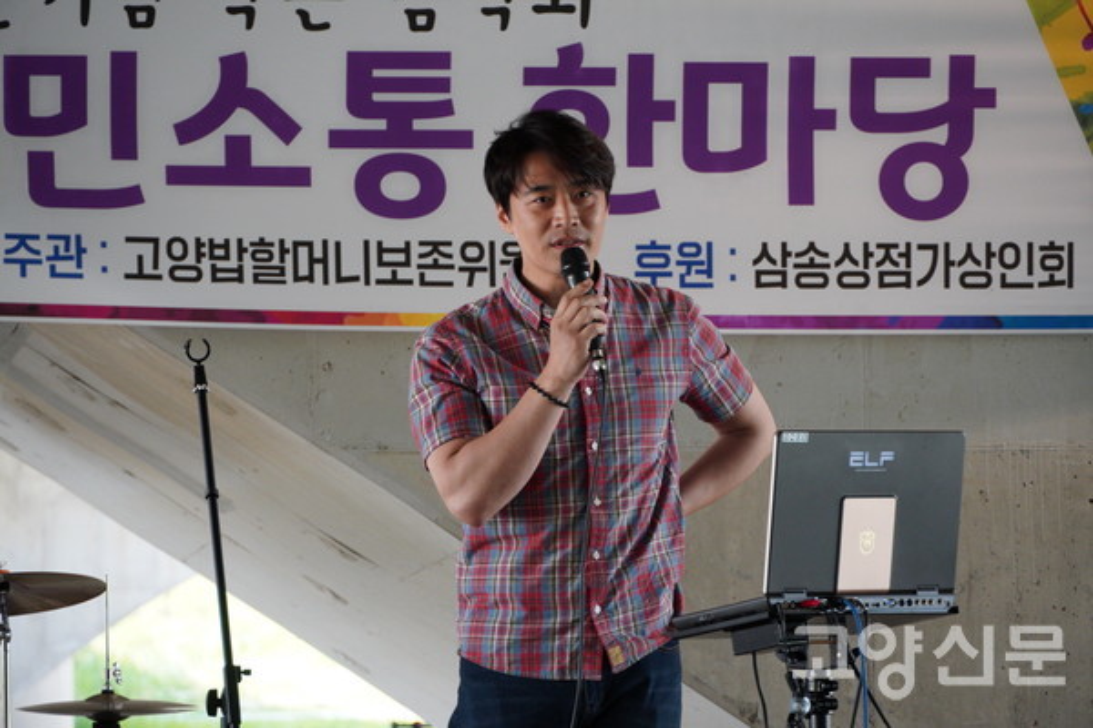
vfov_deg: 8.0
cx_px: 546
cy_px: 364
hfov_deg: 12.0
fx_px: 5191
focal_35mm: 171
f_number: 5.6
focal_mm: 114
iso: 1250
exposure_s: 1/200
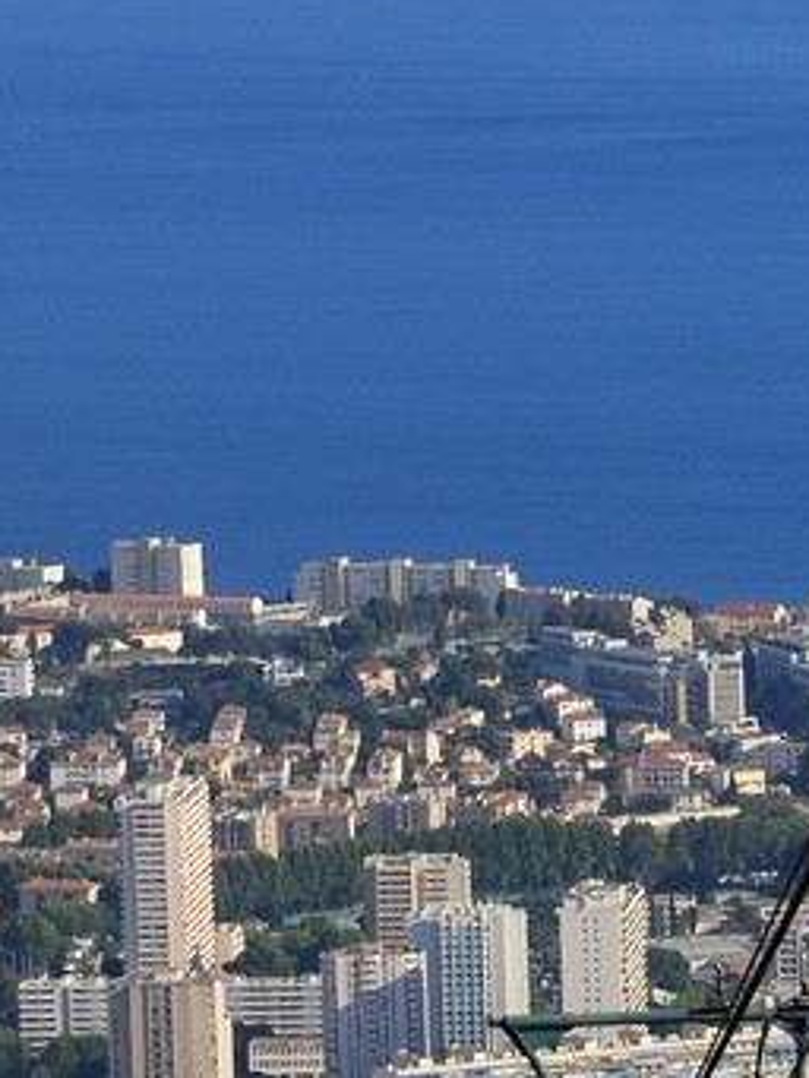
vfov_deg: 4.9
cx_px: 2471
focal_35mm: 406
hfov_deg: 3.6
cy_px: 1348
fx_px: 12643
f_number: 13
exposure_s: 1/250
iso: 200
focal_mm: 90
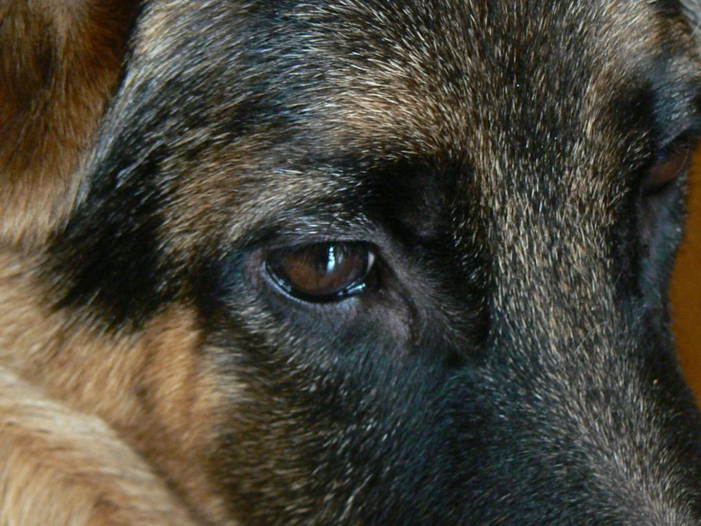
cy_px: 263
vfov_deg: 12.1
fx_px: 2471
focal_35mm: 122
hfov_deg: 16.1
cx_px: 350
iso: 200
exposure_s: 1/13
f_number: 3.2
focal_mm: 14.9
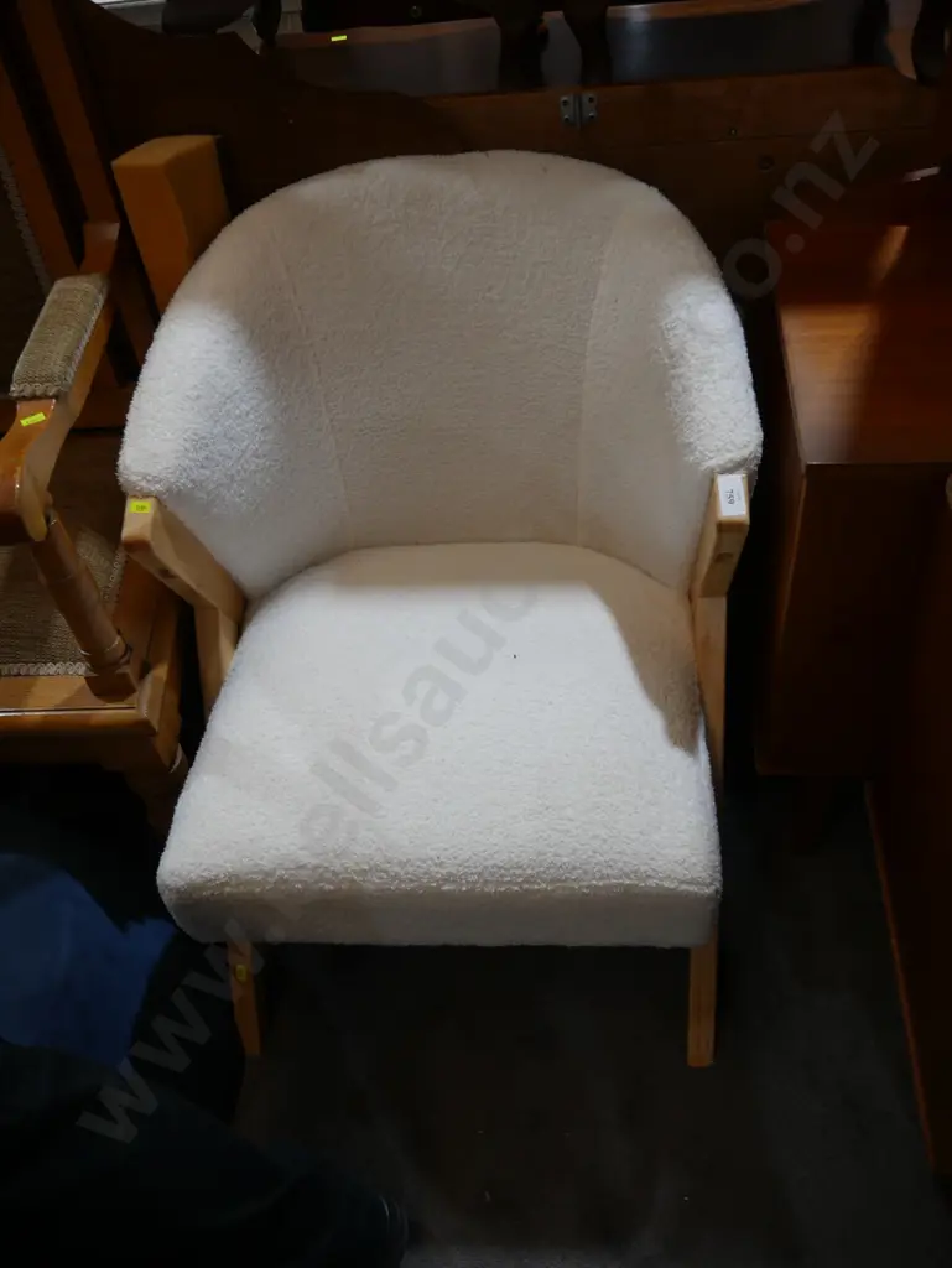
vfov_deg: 63.4
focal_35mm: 28
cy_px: 634
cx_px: 476
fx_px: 1026
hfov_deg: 49.8
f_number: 3.5
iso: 200
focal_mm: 14
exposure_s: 1/80
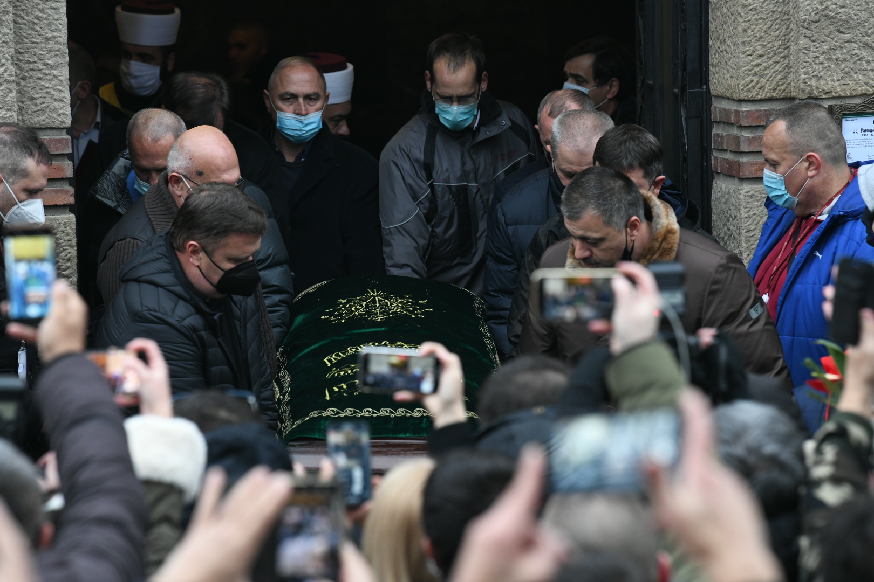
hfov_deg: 10.3
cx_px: 437
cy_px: 291
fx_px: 4855
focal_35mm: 200
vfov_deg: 6.9
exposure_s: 1/200
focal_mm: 200
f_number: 5.6
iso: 2000
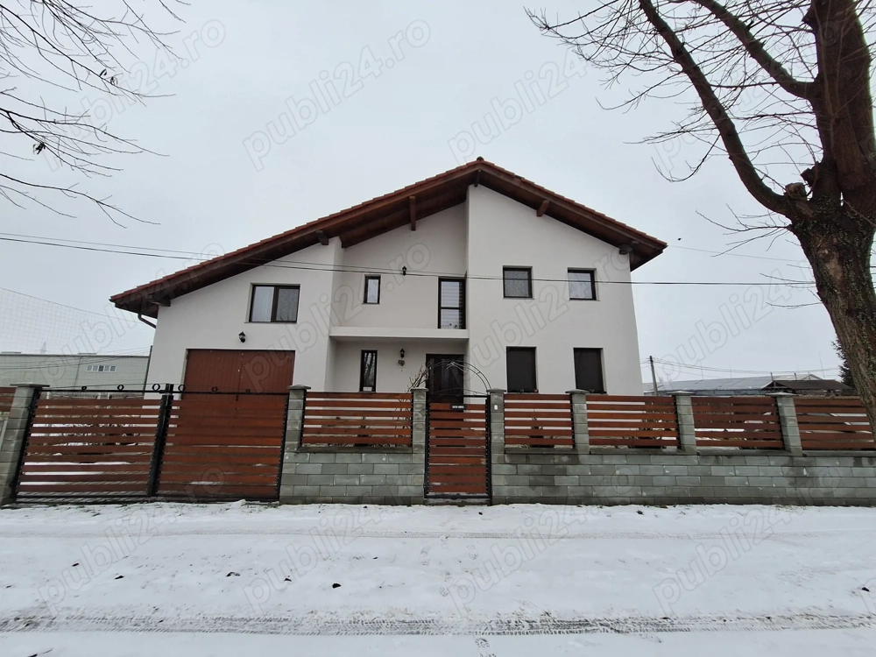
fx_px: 329
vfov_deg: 89.9
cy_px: 328
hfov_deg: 106.2
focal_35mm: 13
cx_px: 438
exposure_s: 1/868
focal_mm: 1.74
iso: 40
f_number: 2.2
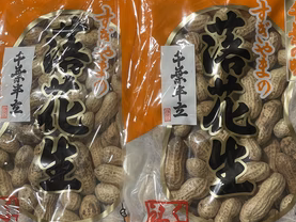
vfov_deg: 19.6
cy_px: 69
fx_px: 642
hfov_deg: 26.0
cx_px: 141
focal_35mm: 75
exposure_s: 1/50
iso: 200
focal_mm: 6
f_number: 2
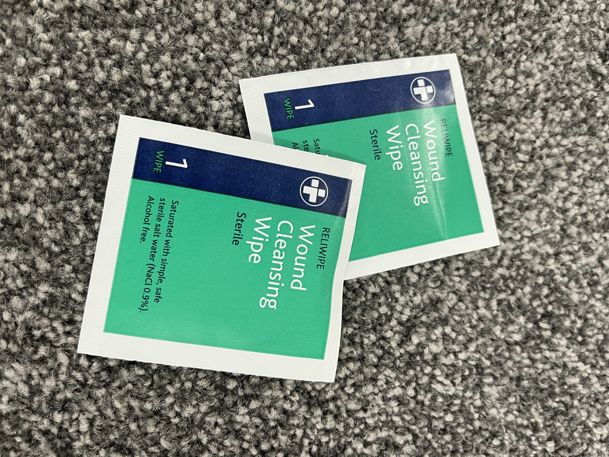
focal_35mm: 25
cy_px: 228
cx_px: 304
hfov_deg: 69.4
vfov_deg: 54.9
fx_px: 440
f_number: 1.6
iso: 160
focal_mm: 5.1
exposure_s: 1/50
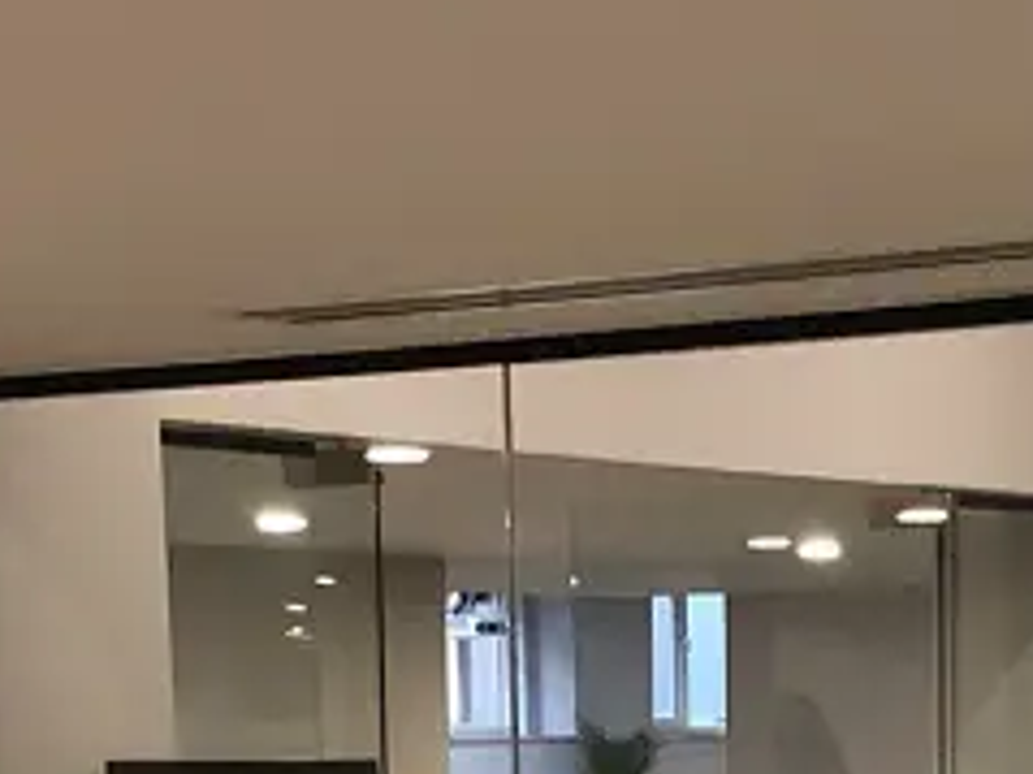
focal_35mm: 125
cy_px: 1280
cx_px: 839
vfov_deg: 11.2
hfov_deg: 15.7
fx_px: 3728
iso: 100
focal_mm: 3.99
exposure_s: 1/17
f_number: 1.8
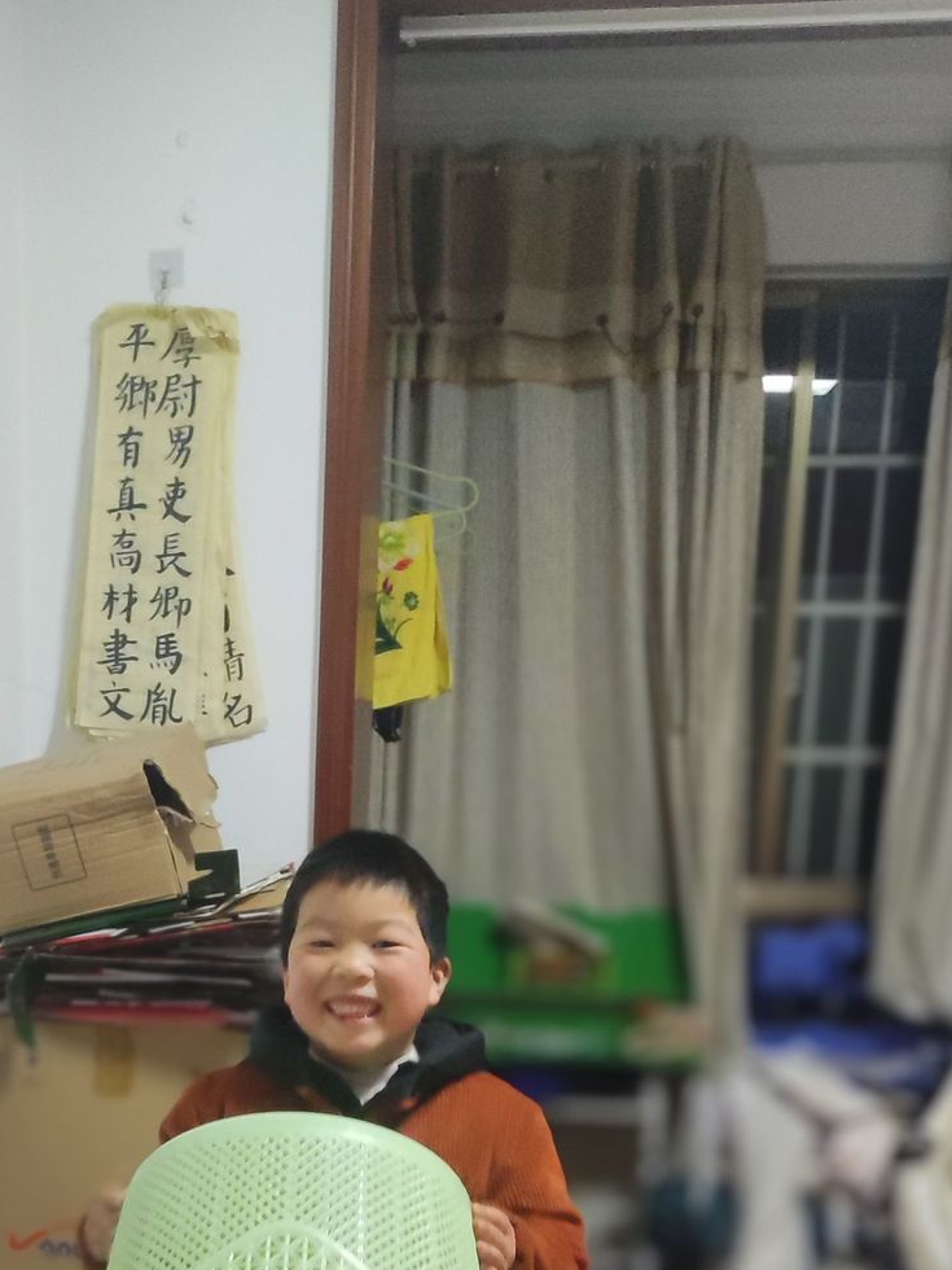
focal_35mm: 51
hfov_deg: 28.1
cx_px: 232
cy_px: 1194
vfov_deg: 34.9
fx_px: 1870
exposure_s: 1/33
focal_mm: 4.71
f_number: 1.79
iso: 1385
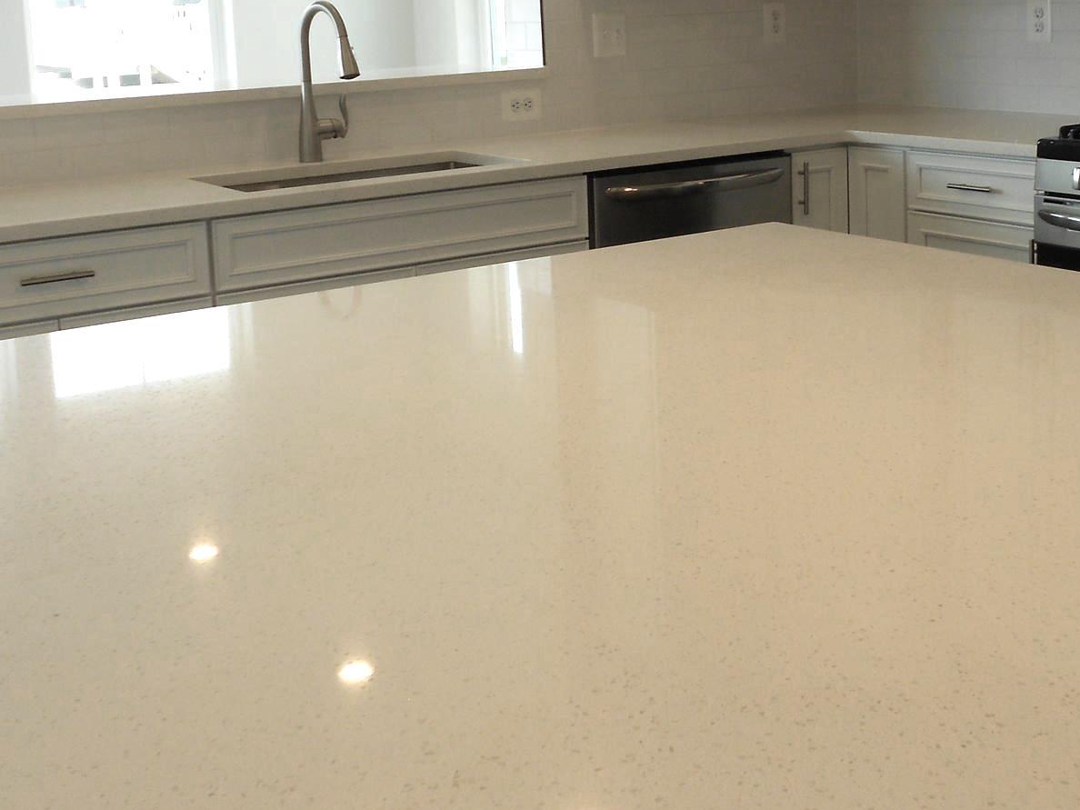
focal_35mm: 50
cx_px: 640
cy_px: 195
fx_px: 1560
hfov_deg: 38.1
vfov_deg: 28.6
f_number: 3.4
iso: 80
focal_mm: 5.1
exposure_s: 1/80
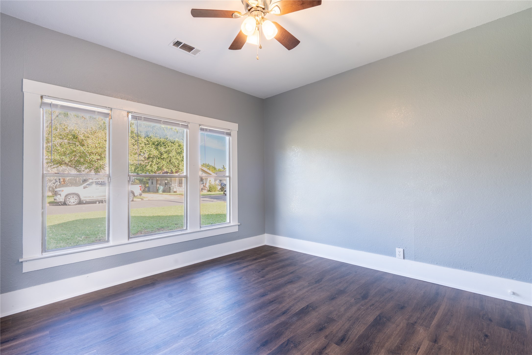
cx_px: 266
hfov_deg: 96.7
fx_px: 236
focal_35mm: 16
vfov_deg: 73.7
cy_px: 178
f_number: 9
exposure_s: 1/30
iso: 100
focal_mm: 16
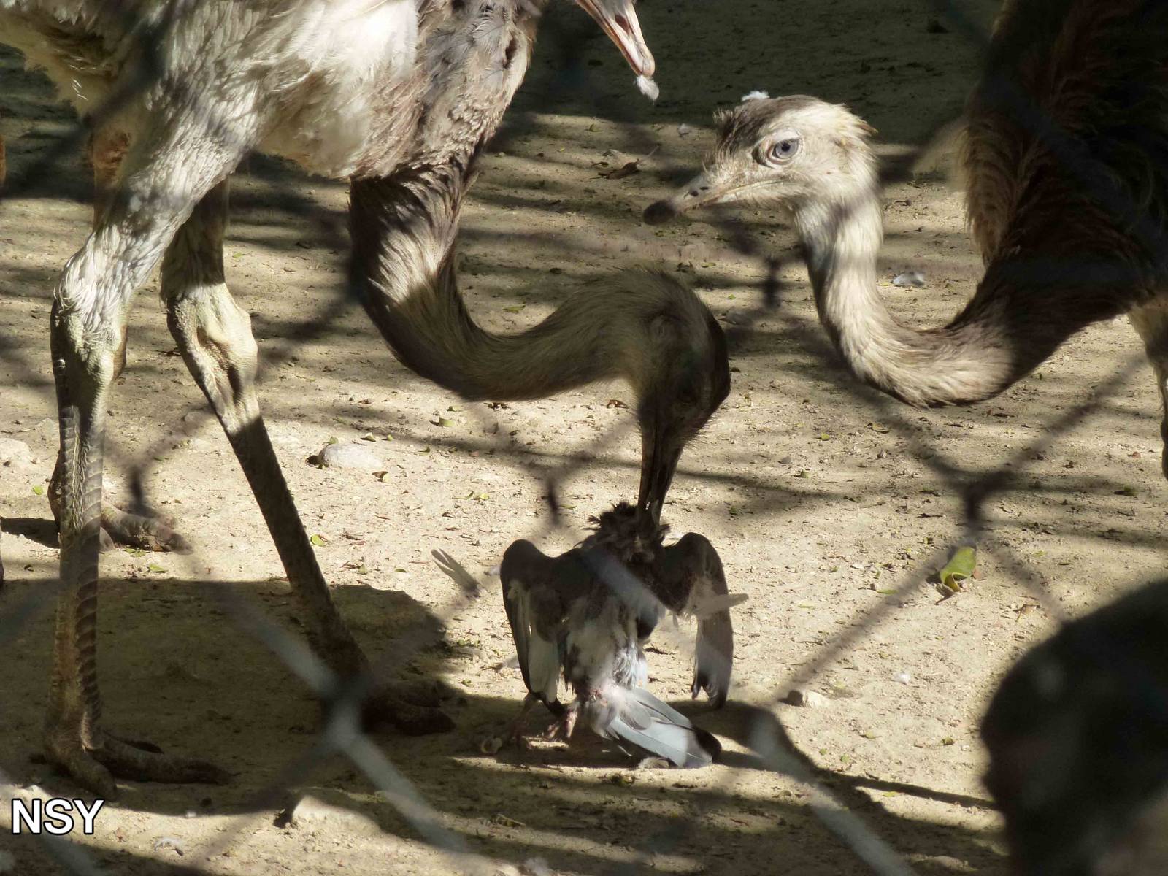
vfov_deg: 6.9
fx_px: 7221
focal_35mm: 214
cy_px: 438
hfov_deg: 9.2
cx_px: 584
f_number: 5.5
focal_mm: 38.3
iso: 200
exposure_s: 1/400
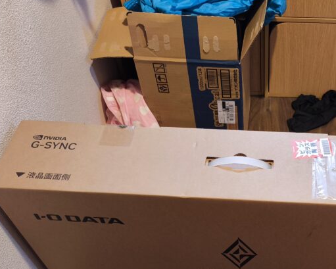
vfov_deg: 32.5
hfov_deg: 39.7
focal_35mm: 45
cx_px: 264
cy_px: 216
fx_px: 448
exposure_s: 1/60
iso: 640
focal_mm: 6.57
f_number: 1.6
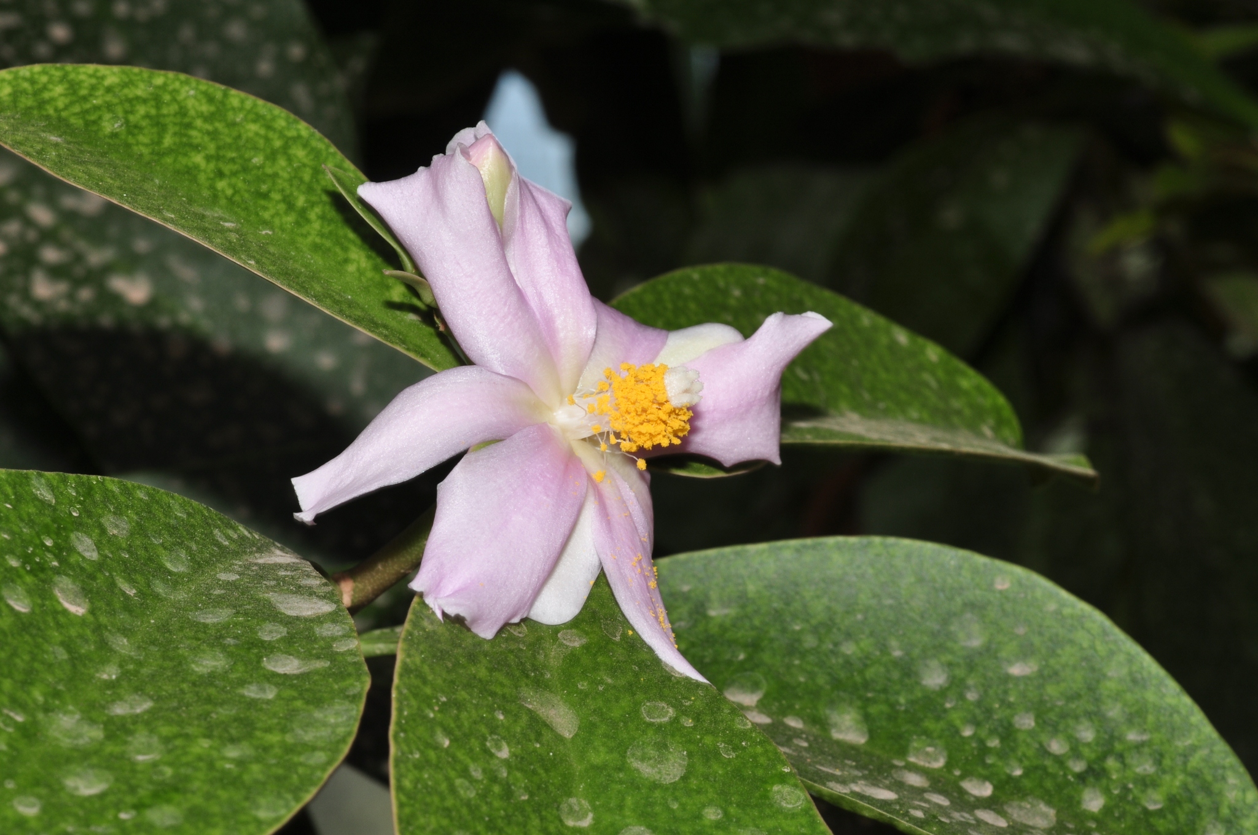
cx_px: 629
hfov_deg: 22.6
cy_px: 418
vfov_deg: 15.1
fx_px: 3141
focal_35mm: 90
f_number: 20
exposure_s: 1/60
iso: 200
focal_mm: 60
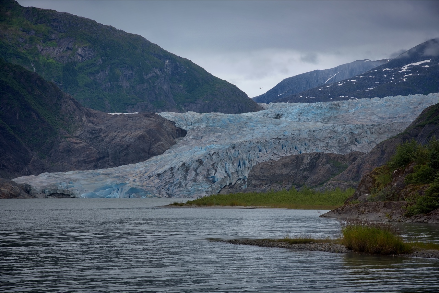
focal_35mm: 86
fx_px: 1049
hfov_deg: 23.6
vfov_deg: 15.9
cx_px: 220
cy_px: 146
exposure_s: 1/320
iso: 100
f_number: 9
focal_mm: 86
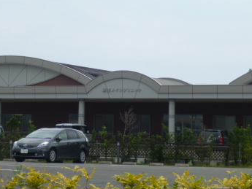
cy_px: 91
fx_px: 932
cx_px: 119
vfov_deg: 11.6
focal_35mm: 128
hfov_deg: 15.4
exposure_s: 1/1000
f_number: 4.6
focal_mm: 12.3
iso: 100
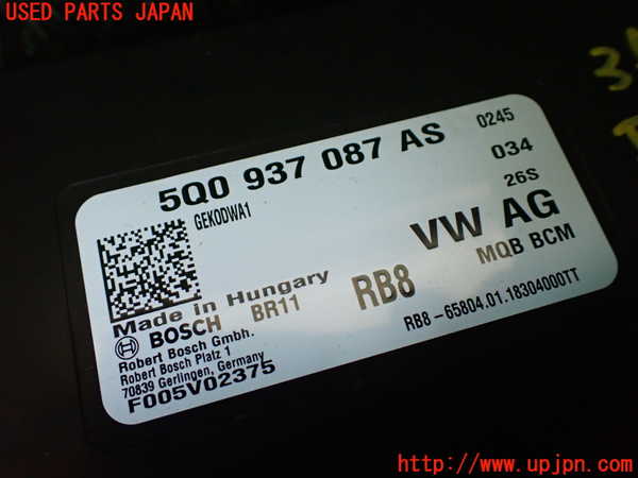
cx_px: 319
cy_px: 239
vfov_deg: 46.8
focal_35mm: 30
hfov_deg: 60.0
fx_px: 553
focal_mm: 5.4
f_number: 2.3
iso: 800
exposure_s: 1/80
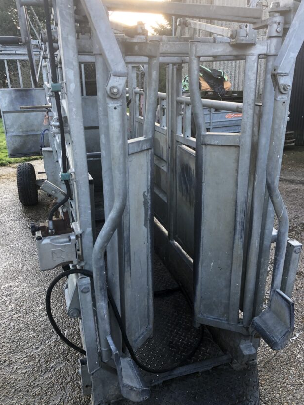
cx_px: 154
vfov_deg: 61.7
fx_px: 340
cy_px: 202
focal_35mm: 29
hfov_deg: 48.2
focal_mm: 3.99
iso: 32
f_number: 1.8
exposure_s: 1/120
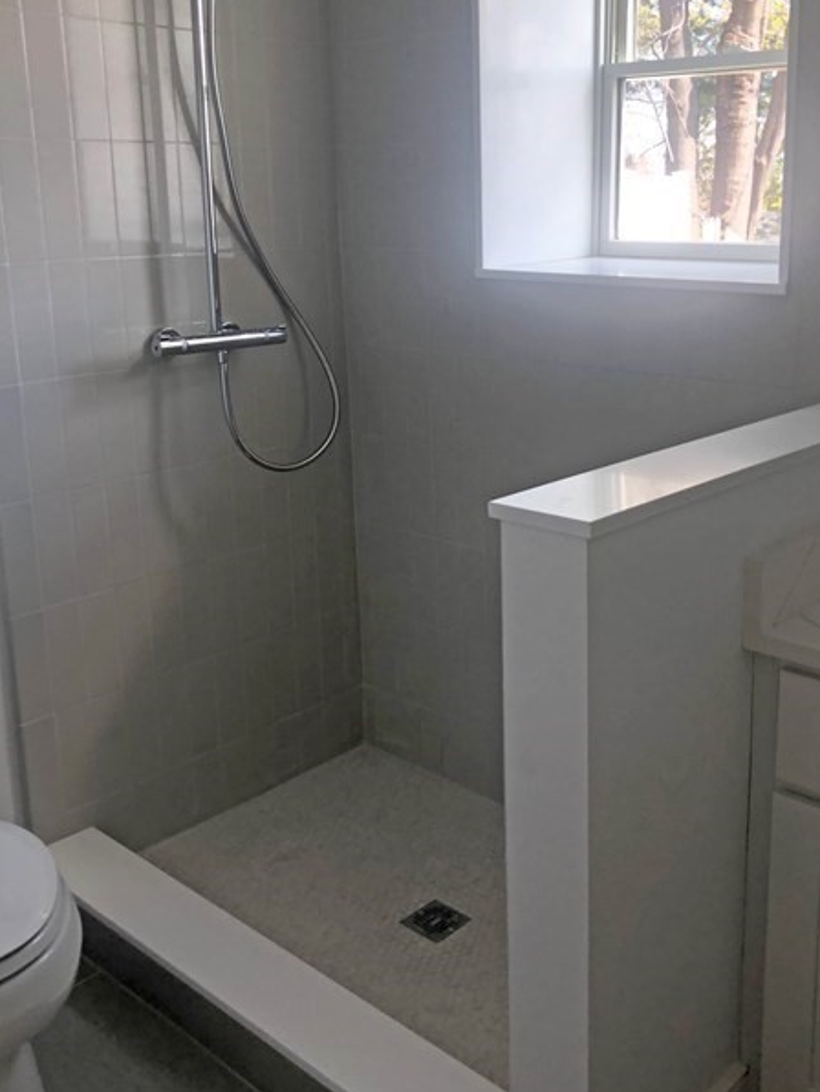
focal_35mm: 36
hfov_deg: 39.3
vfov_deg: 51.0
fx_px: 1137
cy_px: 430
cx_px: 523
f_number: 1.8
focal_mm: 3.99
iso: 40
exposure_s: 1/120
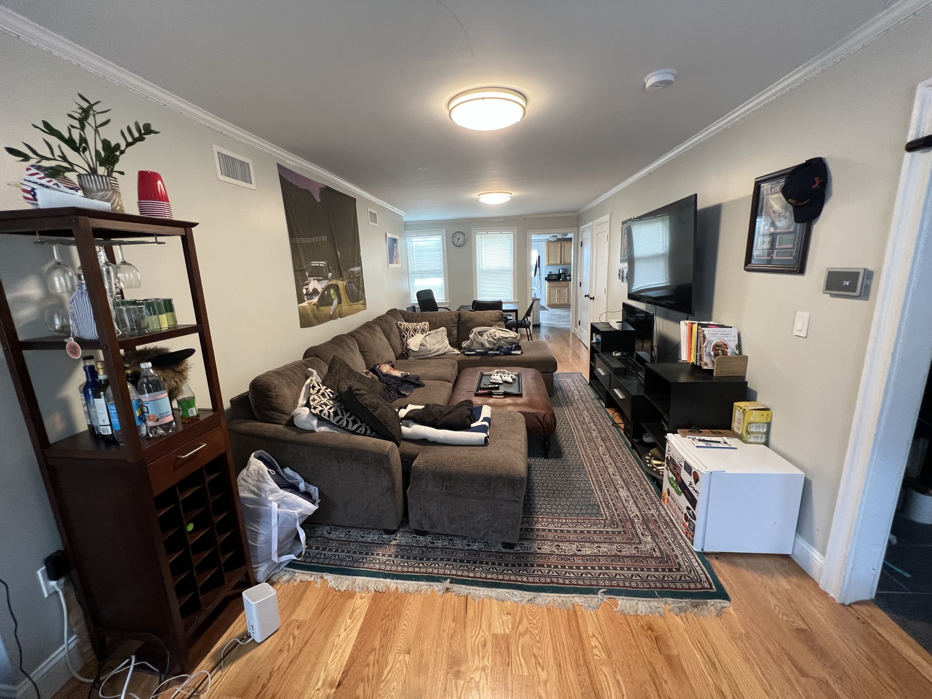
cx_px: 466
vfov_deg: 89.9
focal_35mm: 13
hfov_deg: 106.2
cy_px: 350
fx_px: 350
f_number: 1.8
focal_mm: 1.57
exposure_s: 1/60
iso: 200
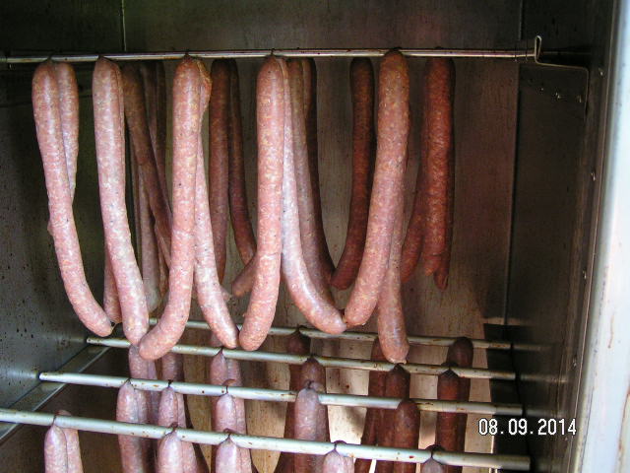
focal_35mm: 38
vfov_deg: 37.7
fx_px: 692
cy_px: 236
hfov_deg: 49.0
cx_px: 315
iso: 160
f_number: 2.8
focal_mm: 5.8
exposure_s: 1/40
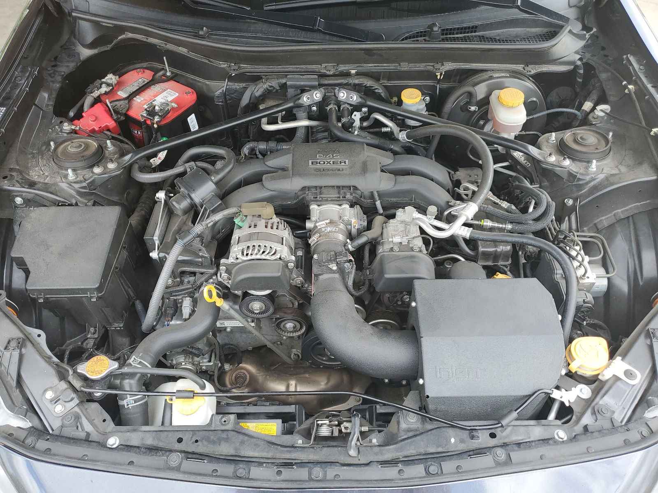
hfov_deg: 67.3
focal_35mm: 26
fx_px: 494
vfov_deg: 53.1
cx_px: 329
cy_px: 246
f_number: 1.5
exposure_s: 1/357
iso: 50
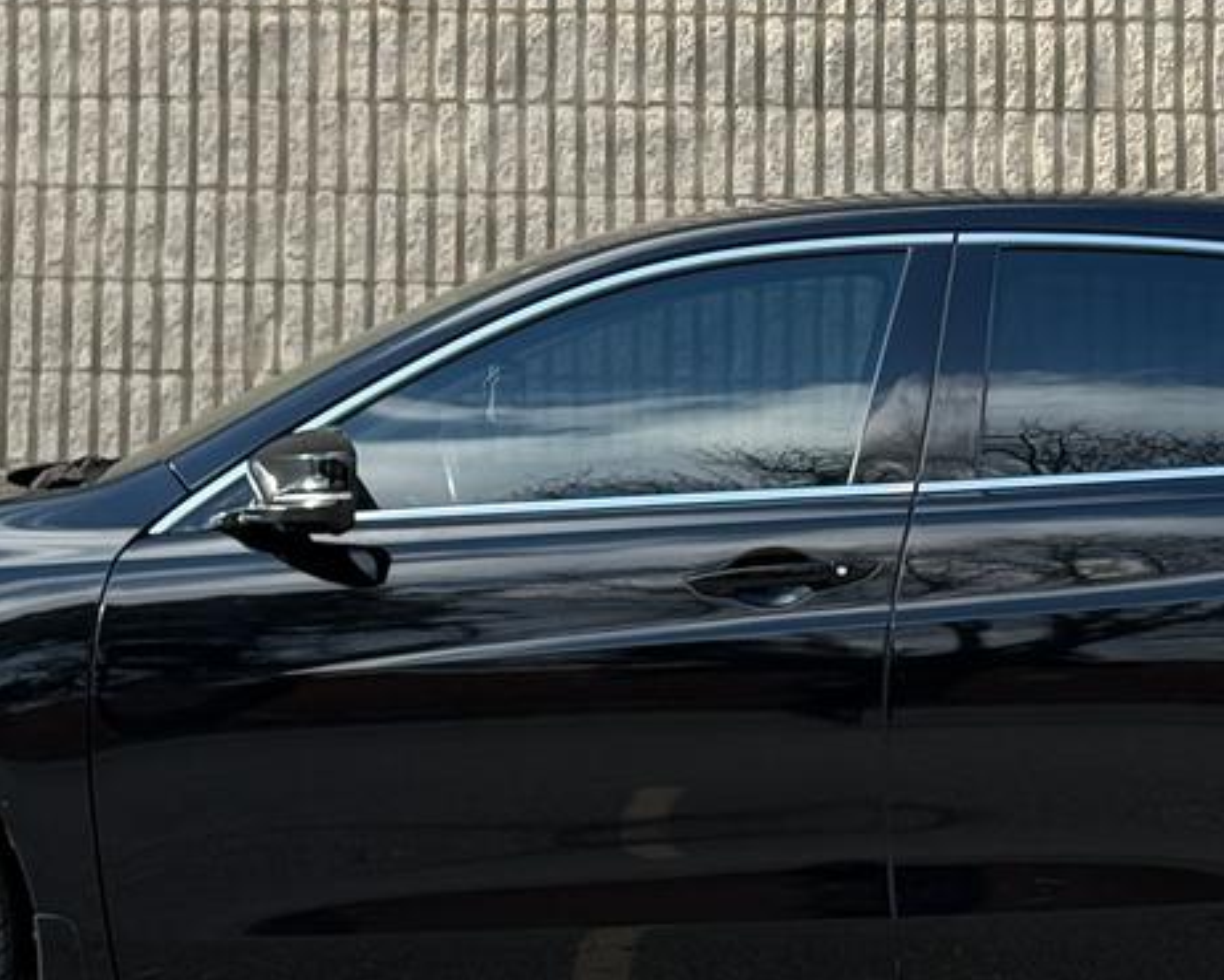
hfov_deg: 14.8
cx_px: 802
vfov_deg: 11.8
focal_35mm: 130
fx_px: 4710
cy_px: 175
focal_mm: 6.76
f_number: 1.78
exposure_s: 1/939
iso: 80
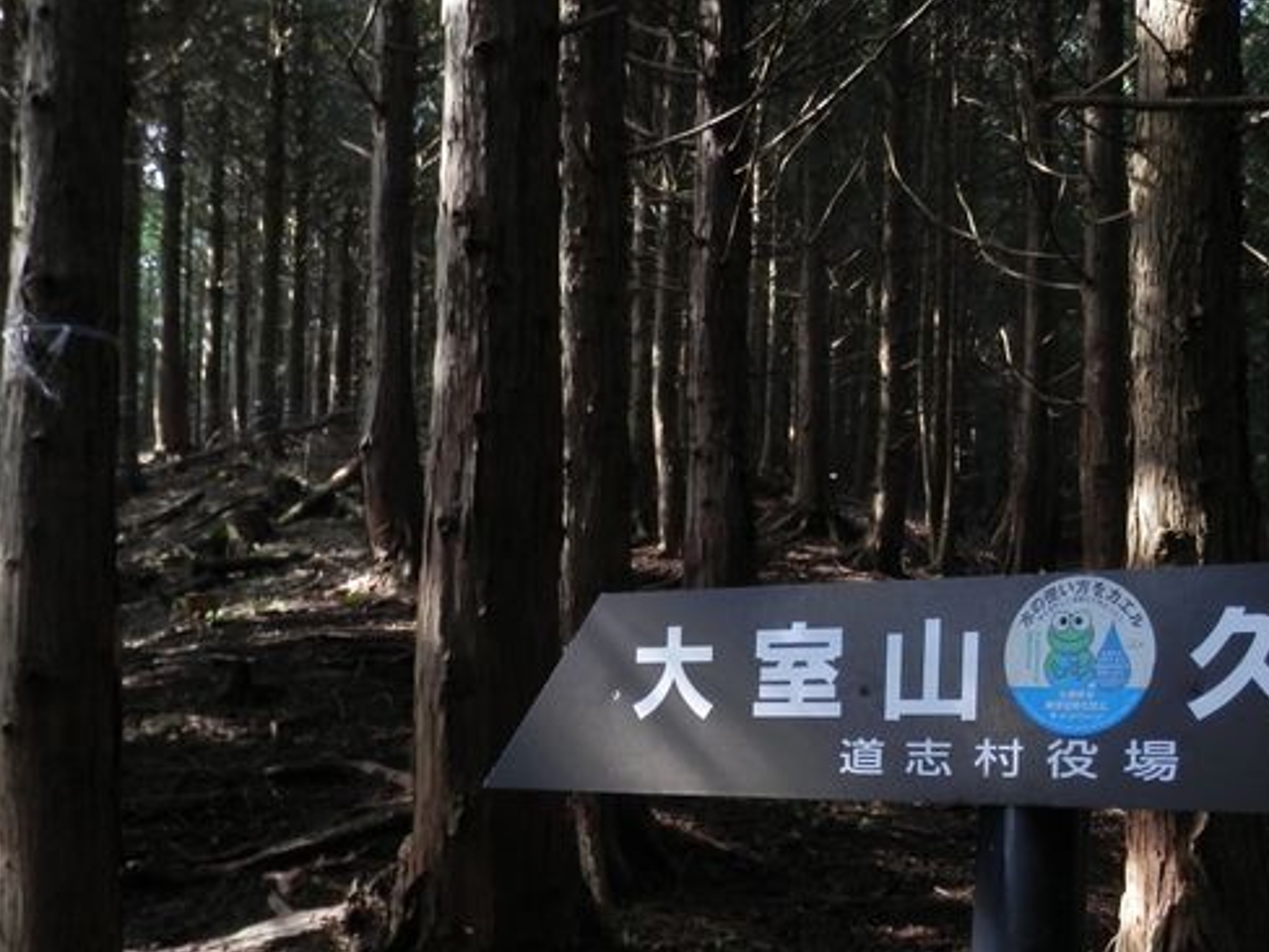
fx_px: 1503
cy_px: 736
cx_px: 830
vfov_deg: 34.3
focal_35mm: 41
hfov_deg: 45.2
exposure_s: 1/30
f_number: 3
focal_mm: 4.5
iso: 125
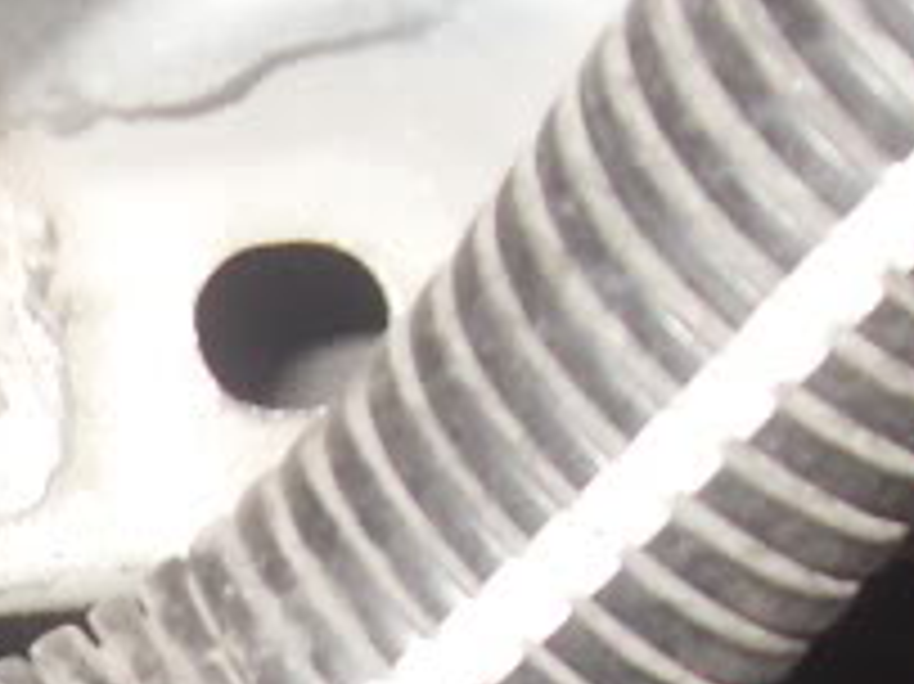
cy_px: 1570
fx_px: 4935
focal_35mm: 187
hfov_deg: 10.6
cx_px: 261
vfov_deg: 7.5
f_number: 2.8
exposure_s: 1/45
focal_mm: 6.3
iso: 100
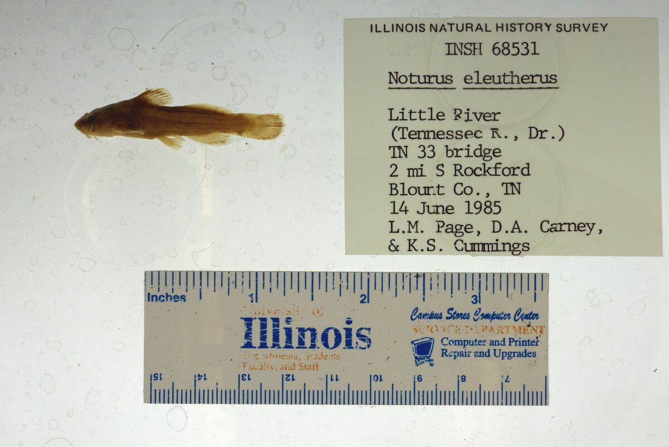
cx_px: 334
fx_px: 1115
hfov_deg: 33.4
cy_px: 224
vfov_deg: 22.6
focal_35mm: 60
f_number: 20
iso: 100
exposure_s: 1/50
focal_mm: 60
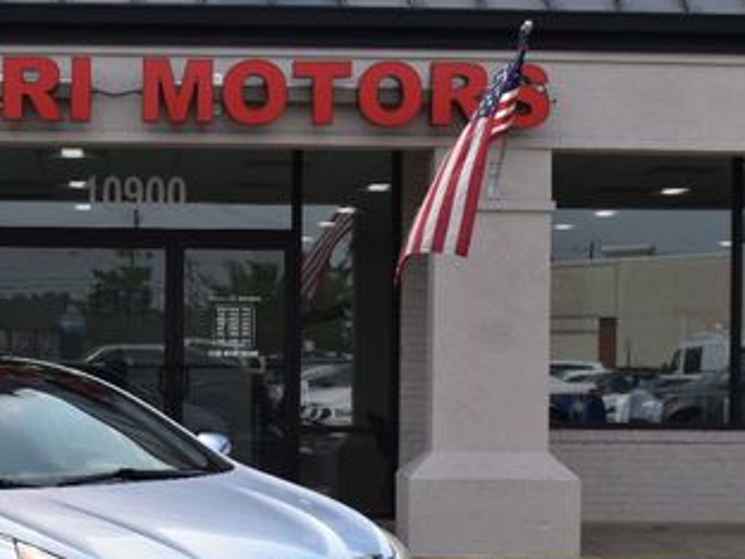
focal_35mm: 77
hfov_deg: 25.0
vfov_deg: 19.0
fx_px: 1657
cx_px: 162
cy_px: 398
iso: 360
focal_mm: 26
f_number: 11
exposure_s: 1/500
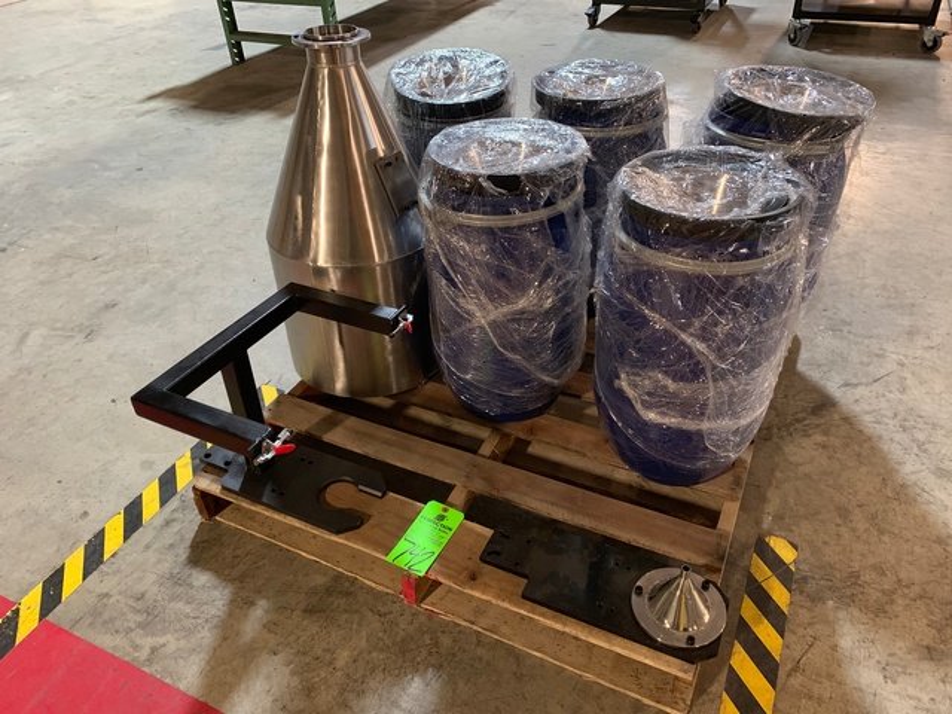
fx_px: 715
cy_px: 357
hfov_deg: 67.3
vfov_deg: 53.1
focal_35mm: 26
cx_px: 476
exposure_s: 1/31
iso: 400
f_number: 1.8
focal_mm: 4.25
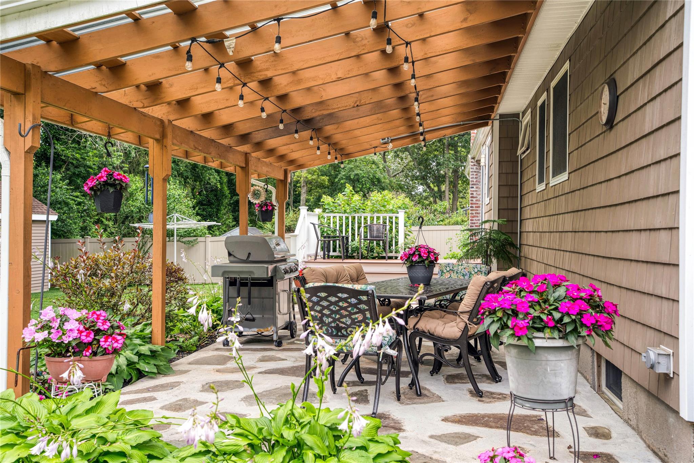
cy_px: 232
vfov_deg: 37.8
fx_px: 675
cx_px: 347
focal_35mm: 35
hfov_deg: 54.4
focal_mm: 35
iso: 100
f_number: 5
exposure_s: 1/125
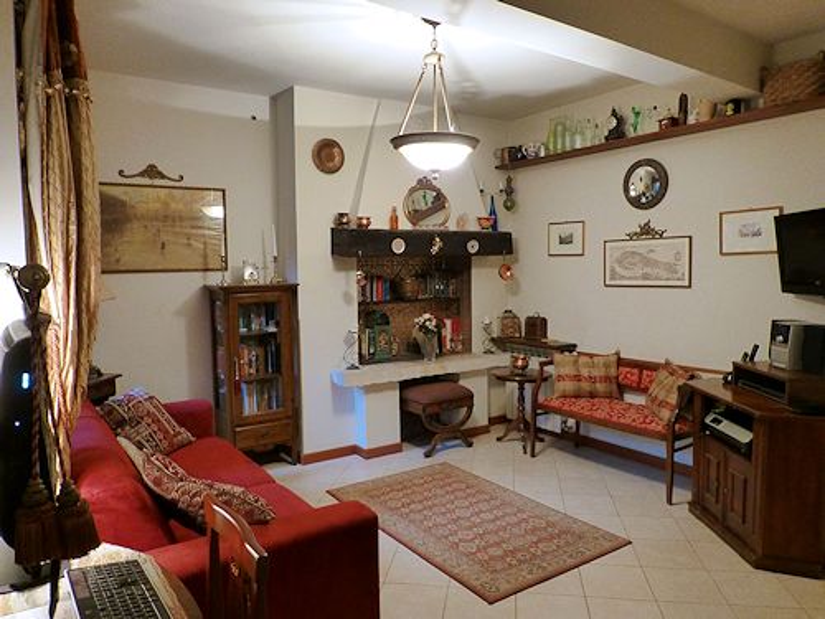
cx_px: 412
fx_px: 572
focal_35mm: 24
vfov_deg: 56.8
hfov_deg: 71.6
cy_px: 310
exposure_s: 1/6
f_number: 3.3
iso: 400
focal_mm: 4.3
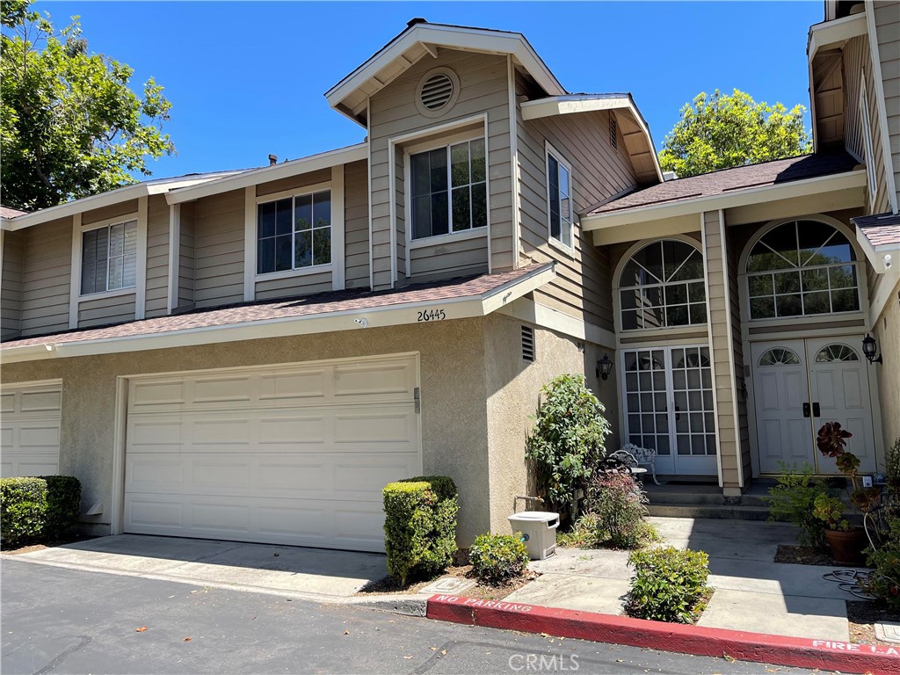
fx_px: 650
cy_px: 338
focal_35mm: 25
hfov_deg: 69.4
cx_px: 450
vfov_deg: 54.9
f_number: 1.6
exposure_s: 1/1513
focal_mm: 5.1
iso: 32
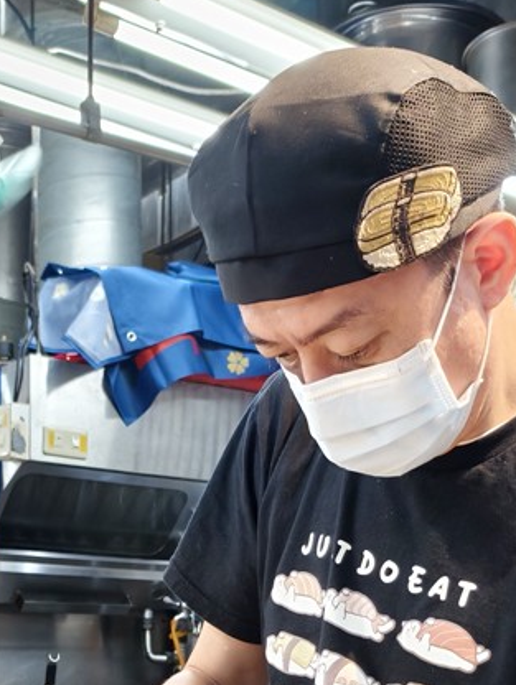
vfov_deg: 35.4
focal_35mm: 50
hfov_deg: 29.2
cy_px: 646
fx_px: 992
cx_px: 262
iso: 128
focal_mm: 5.6
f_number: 1.57
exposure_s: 1/120
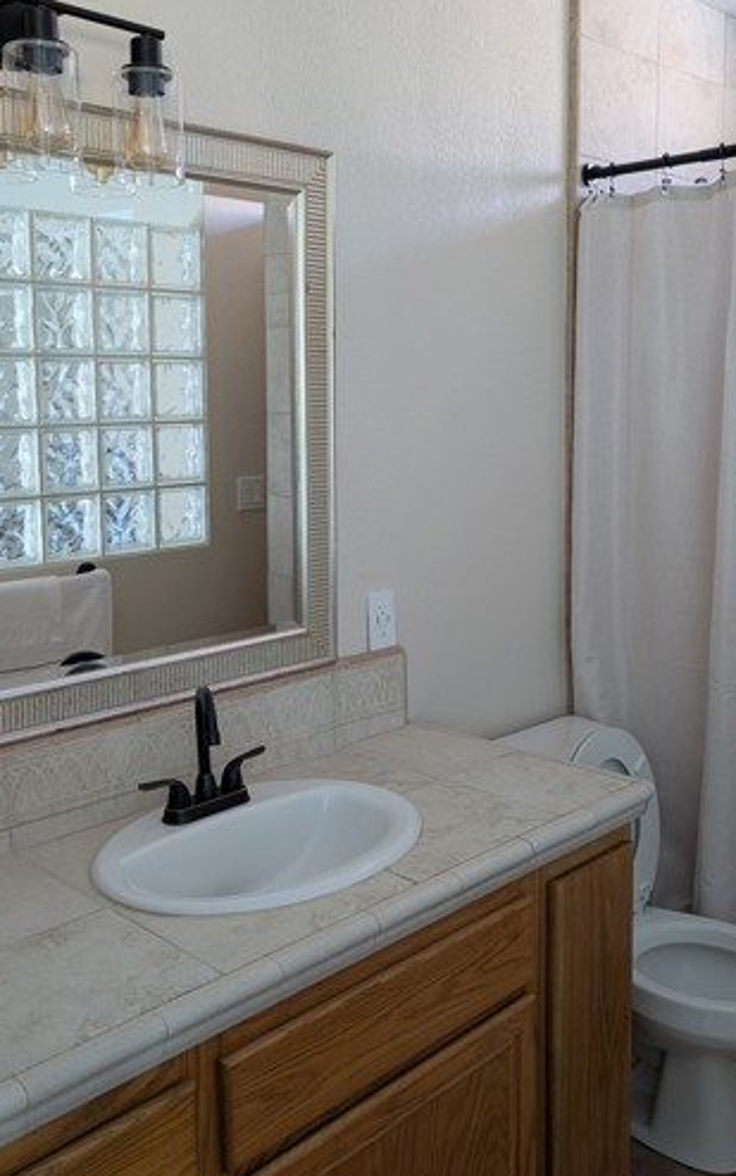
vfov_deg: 58.1
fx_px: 1058
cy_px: 564
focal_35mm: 33
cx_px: 355
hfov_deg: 38.3
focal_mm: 6.9
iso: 80
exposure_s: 1/23.8
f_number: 1.68
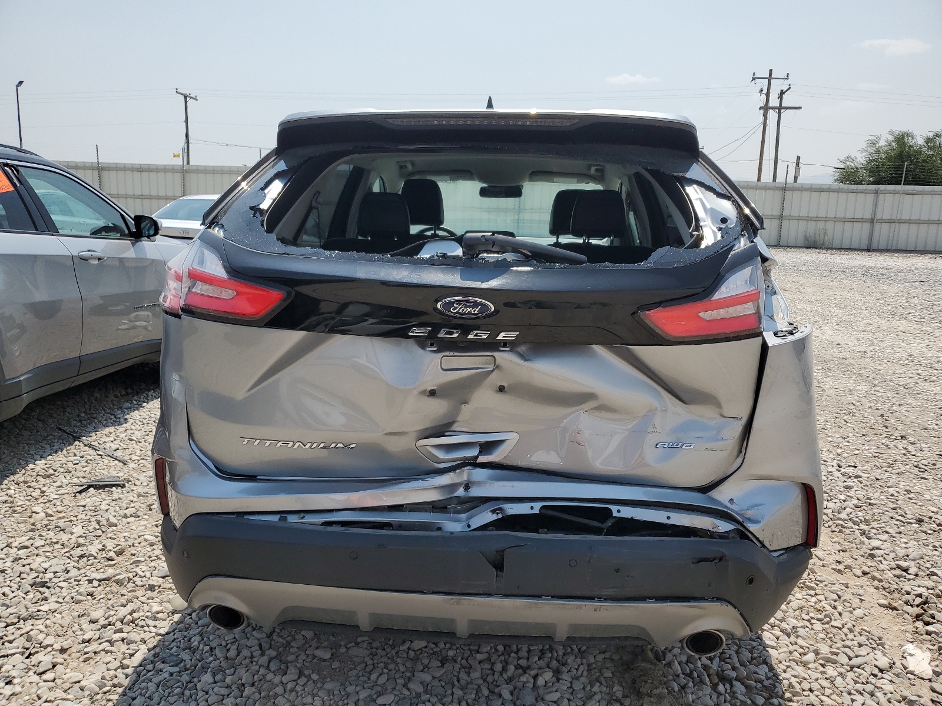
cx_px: 471
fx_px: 708
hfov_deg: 67.3
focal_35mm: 26
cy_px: 353
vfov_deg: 53.1
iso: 50
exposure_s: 1/5000
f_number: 1.5
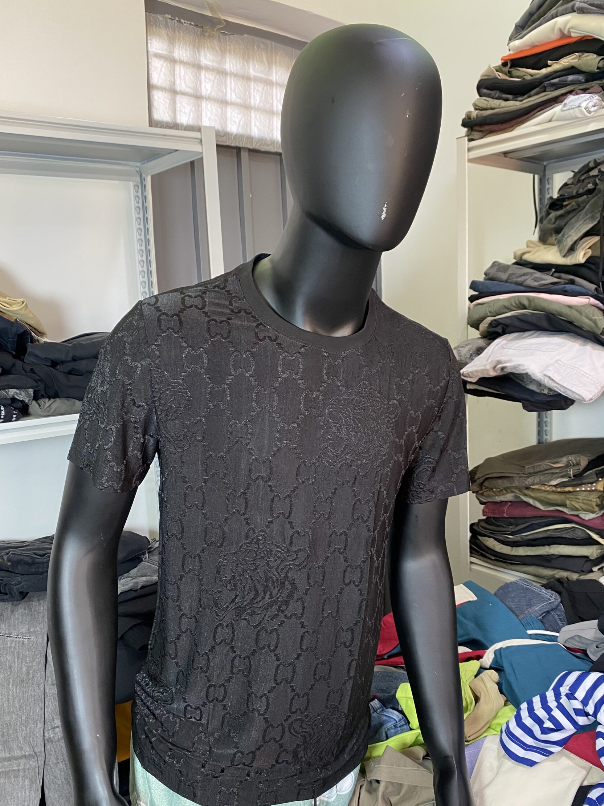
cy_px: 422
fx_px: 698
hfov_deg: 46.8
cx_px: 301
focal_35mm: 30
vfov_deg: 59.9
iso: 100
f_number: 1.8
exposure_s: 1/50
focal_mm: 4.25
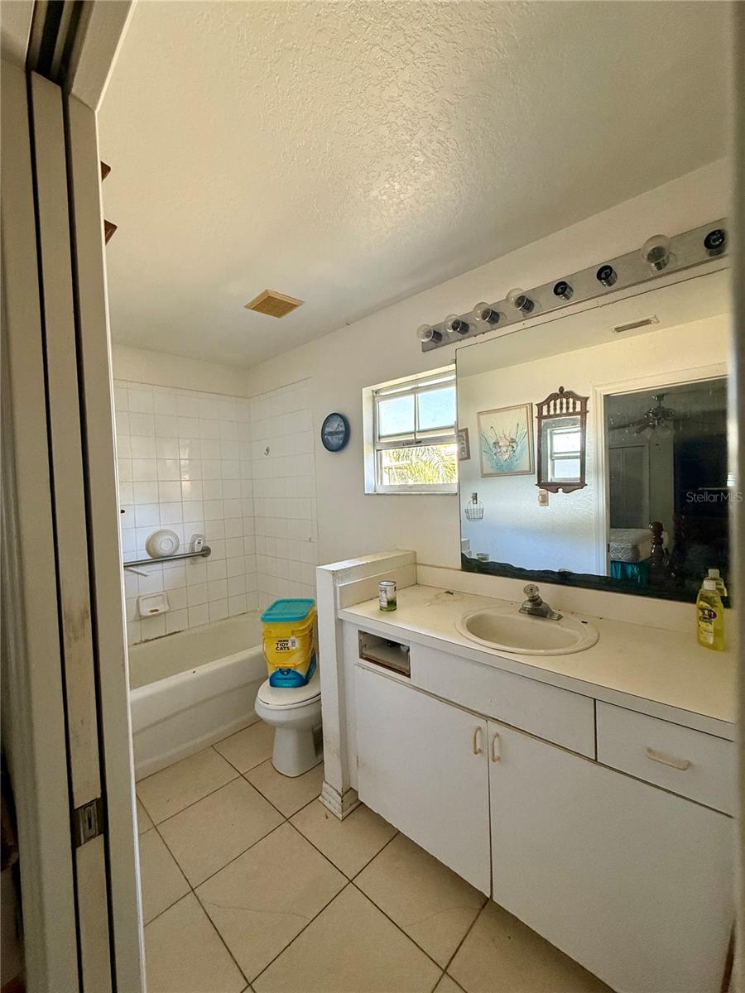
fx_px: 402
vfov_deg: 102.1
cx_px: 372
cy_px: 496
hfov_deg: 85.7
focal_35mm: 14
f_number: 2.2
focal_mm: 2.22
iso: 320
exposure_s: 1/99
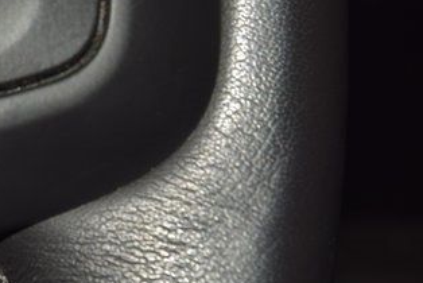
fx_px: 2987
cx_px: -135
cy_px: -102
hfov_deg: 8.0
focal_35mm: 254
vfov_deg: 5.4
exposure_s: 1/60
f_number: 8
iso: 100
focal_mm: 52
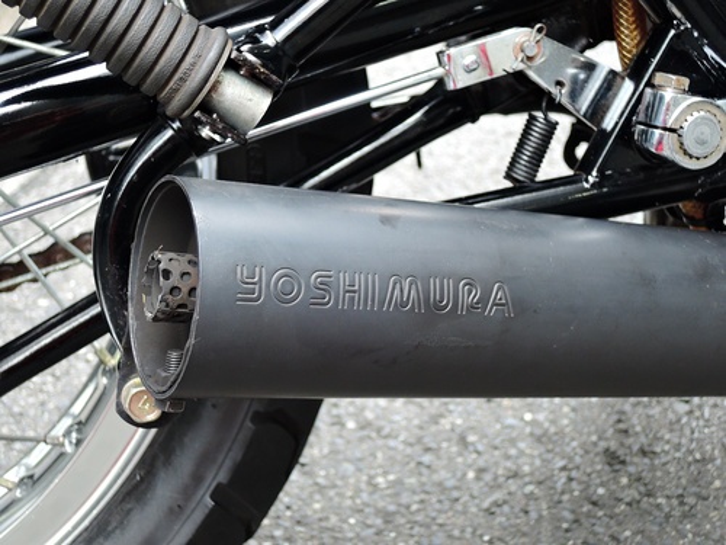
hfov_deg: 34.9
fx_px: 1154
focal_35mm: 55
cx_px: 363
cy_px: 272
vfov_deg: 26.6
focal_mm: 11.8
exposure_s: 1/20
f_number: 3.5
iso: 400
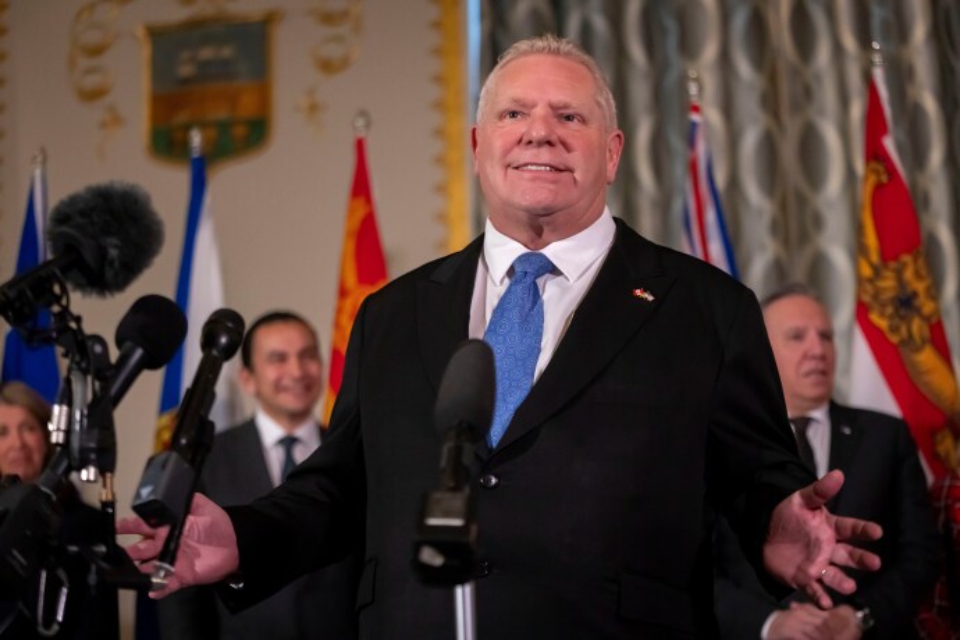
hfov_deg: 28.8
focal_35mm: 70
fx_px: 1867
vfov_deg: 19.5
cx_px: 480
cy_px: 320
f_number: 2.8
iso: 10000
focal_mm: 70
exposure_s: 1/400
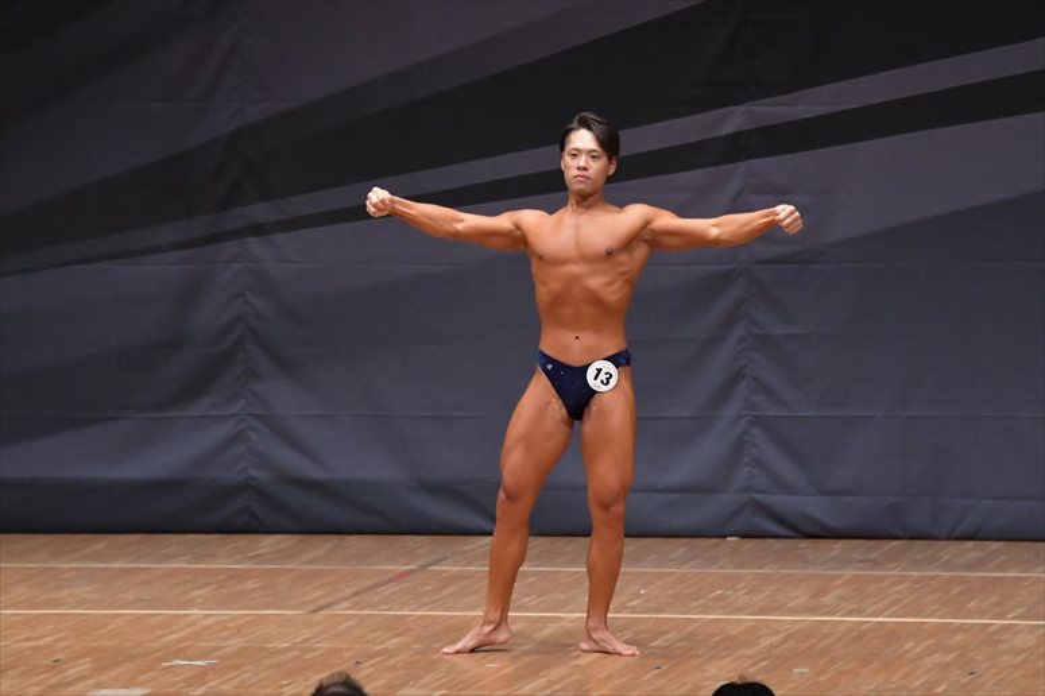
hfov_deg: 8.1
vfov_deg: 5.4
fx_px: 7399
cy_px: 348
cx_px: 522
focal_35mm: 255
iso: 6400
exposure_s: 1/400
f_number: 5.6
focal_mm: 170
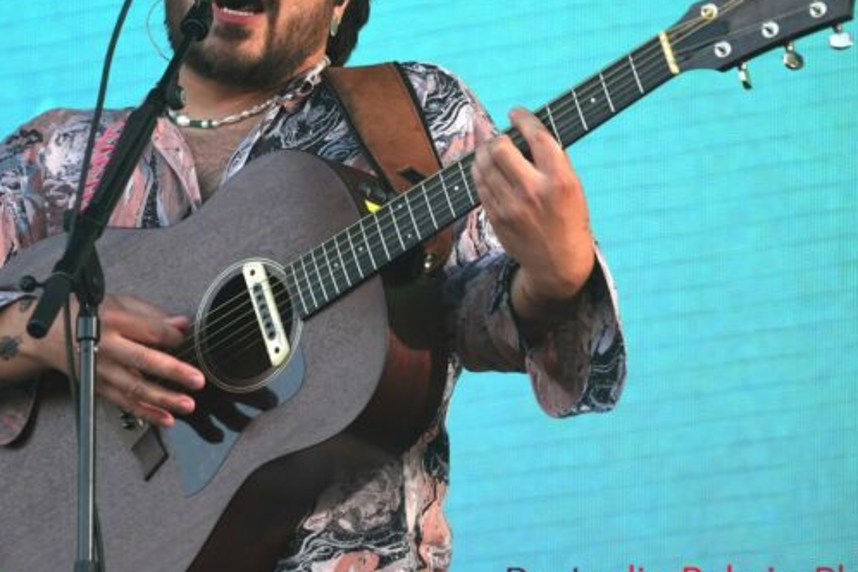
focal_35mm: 396
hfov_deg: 5.2
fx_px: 9432
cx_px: 424
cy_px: 265
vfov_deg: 3.5
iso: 1000
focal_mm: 171
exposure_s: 1/320
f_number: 6.3
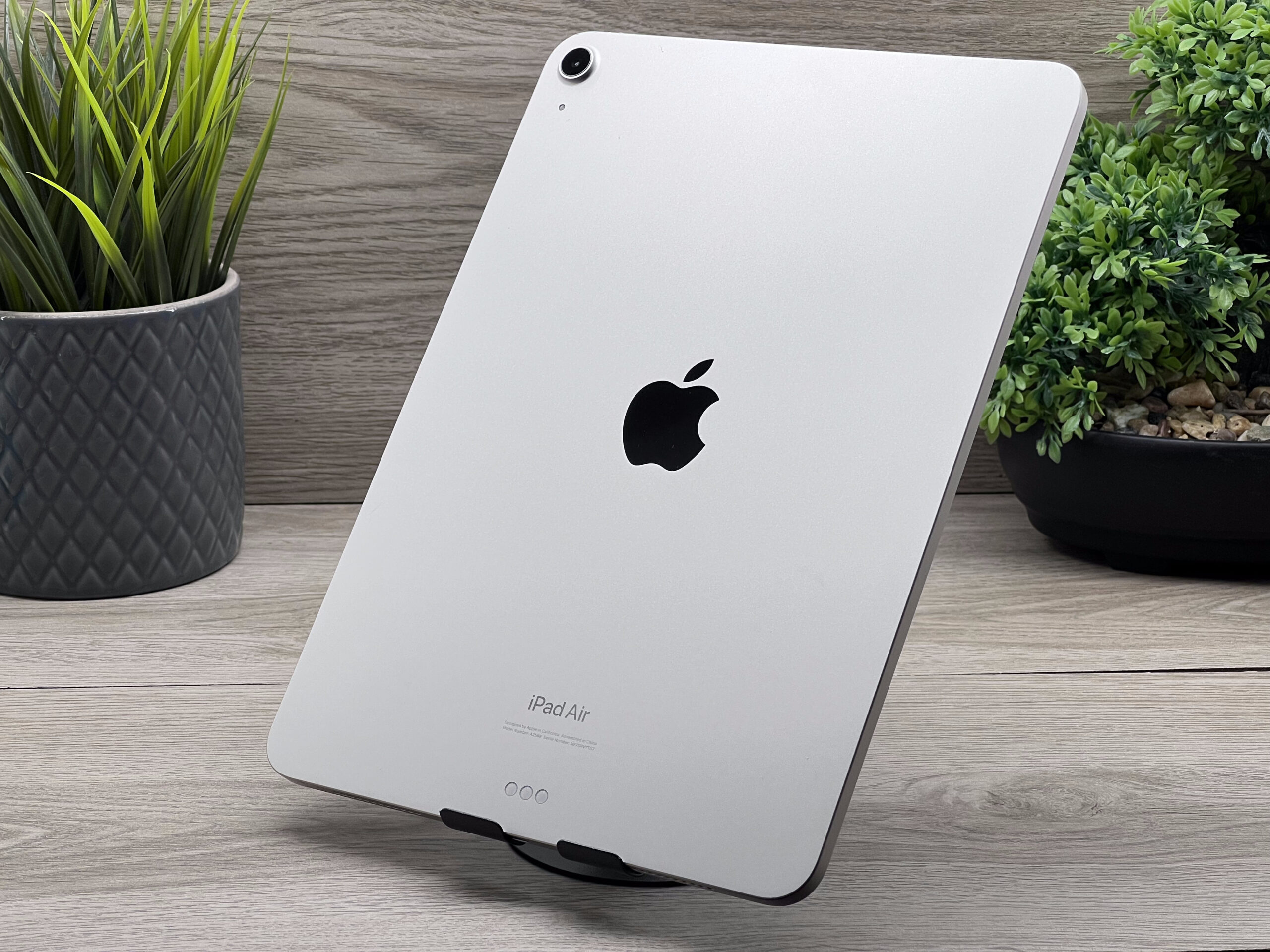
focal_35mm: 77
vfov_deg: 19.1
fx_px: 2825
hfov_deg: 25.3
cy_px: 476
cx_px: 635
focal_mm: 9
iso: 32
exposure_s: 1/100
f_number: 2.8
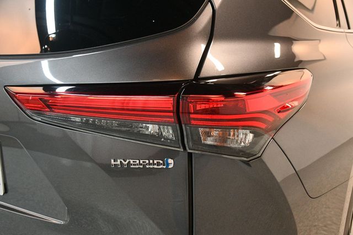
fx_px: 382
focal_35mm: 39
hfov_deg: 49.6
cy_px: 118
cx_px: 176
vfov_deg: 34.2
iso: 3200
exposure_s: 1/100
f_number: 3.8
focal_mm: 26
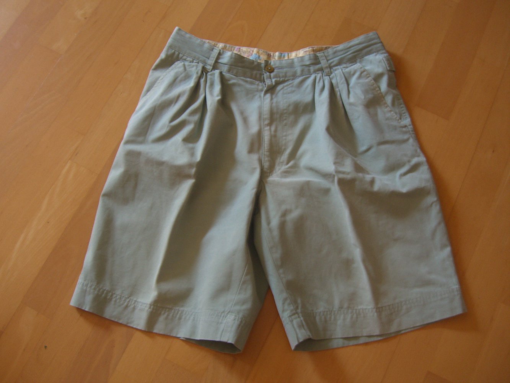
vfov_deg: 37.7
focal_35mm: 38
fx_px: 560
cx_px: 255
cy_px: 192
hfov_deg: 49.0
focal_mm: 7.9
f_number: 2.8
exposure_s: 1/15
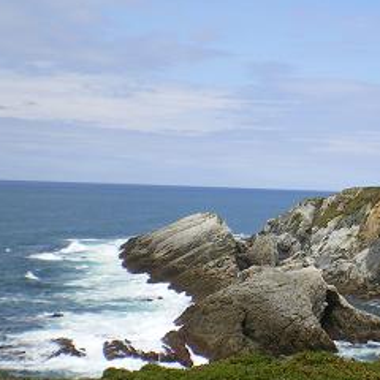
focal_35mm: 74
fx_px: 919
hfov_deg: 22.8
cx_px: 342
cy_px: 228
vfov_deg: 23.3
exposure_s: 1/500
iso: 64
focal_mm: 6.3
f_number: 4.6
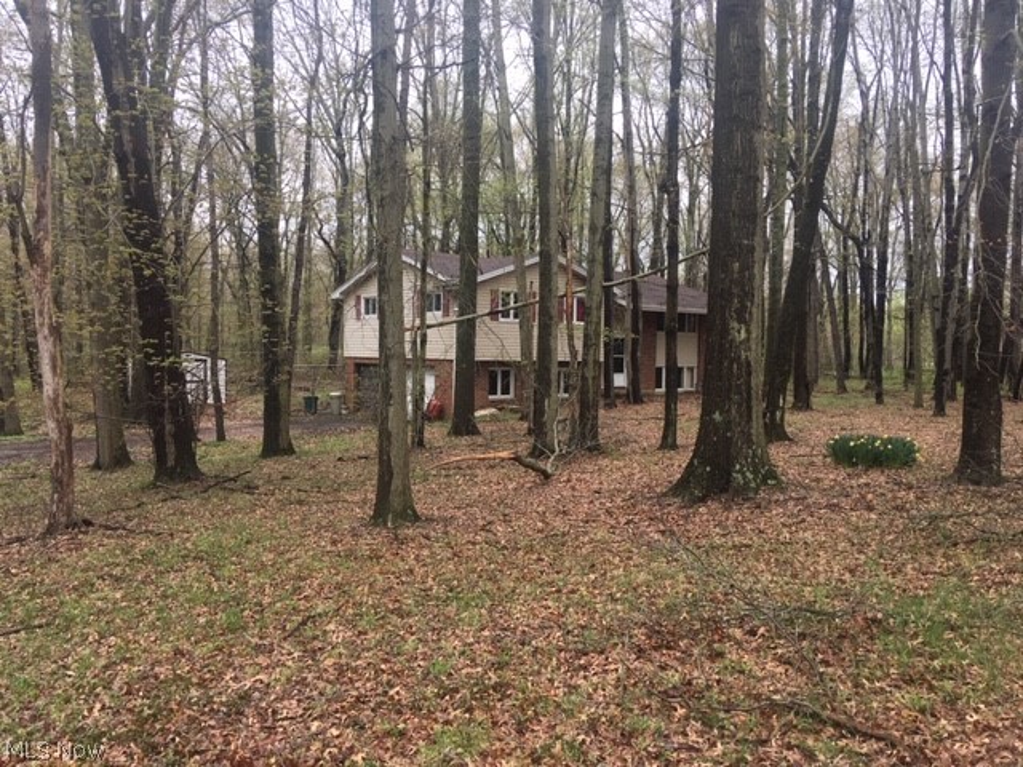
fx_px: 857
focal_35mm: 29
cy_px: 384
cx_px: 512
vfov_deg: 48.2
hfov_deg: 61.7
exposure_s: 1/311
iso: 25
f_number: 2.2
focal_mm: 4.15
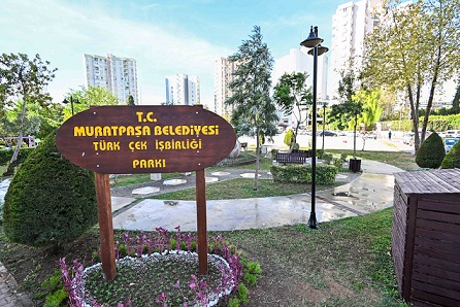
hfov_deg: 96.7
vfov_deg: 73.8
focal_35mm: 16
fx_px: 205
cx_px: 230
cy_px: 154
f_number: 5
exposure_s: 1/500
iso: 250
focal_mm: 16
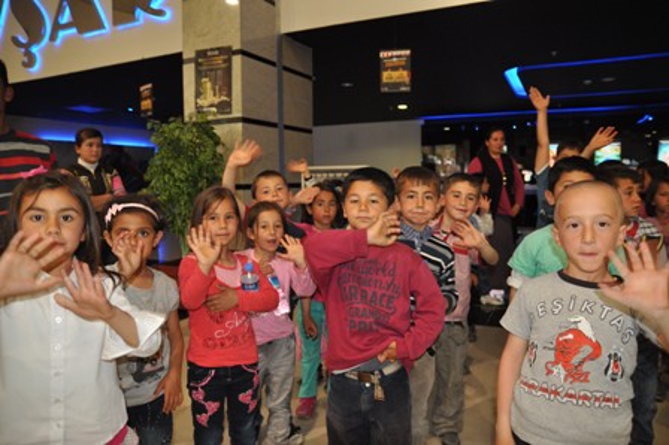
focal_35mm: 26
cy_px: 222
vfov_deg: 50.3
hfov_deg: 70.5
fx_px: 474
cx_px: 334
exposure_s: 1/60
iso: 800
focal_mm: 17
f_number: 2.8
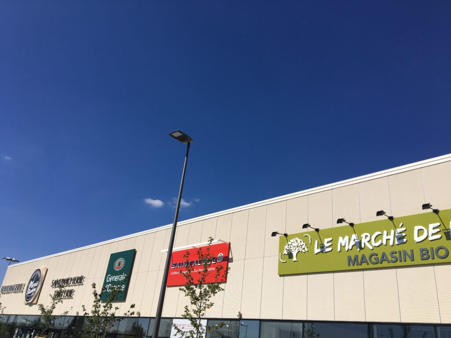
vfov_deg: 48.2
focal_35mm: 29
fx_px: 378
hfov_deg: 61.7
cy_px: 169
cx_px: 226
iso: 25
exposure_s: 1/3663
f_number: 2.2
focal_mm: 4.15
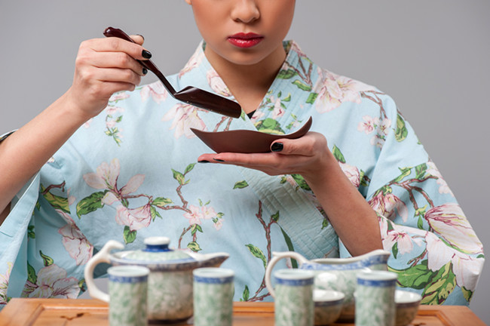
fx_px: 1428
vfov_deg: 13.0
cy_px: 163
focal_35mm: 105
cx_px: 245
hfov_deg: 19.5
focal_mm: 105
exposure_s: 1/200
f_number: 11
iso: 200
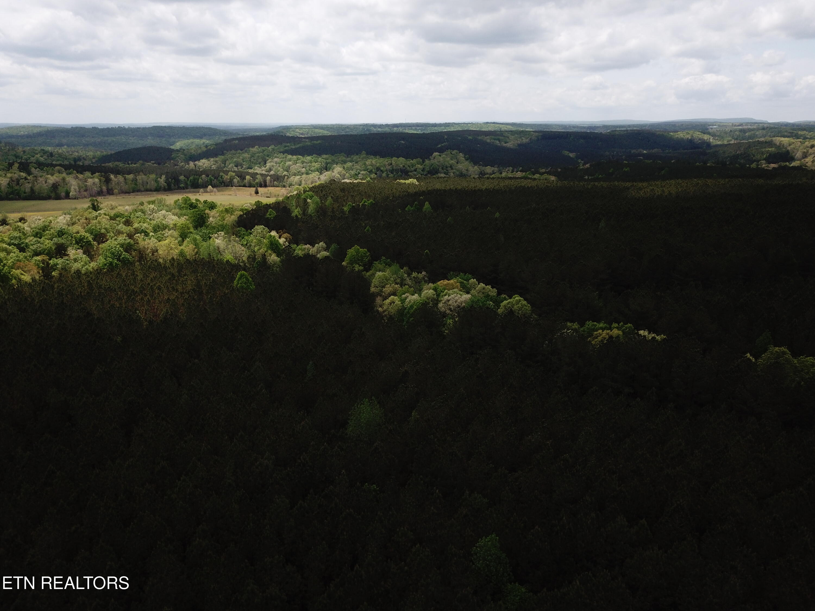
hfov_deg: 67.3
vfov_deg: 53.1
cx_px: 408
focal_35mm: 26
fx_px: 612
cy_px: 306
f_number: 2.2
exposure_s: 1/1484
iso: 100
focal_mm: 4.73
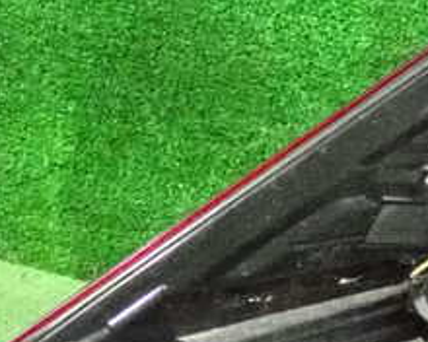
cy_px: 311
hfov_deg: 14.2
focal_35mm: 133
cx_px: 467
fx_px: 1685
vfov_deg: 11.5
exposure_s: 1/125
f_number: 3.2
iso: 10000
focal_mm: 9.01
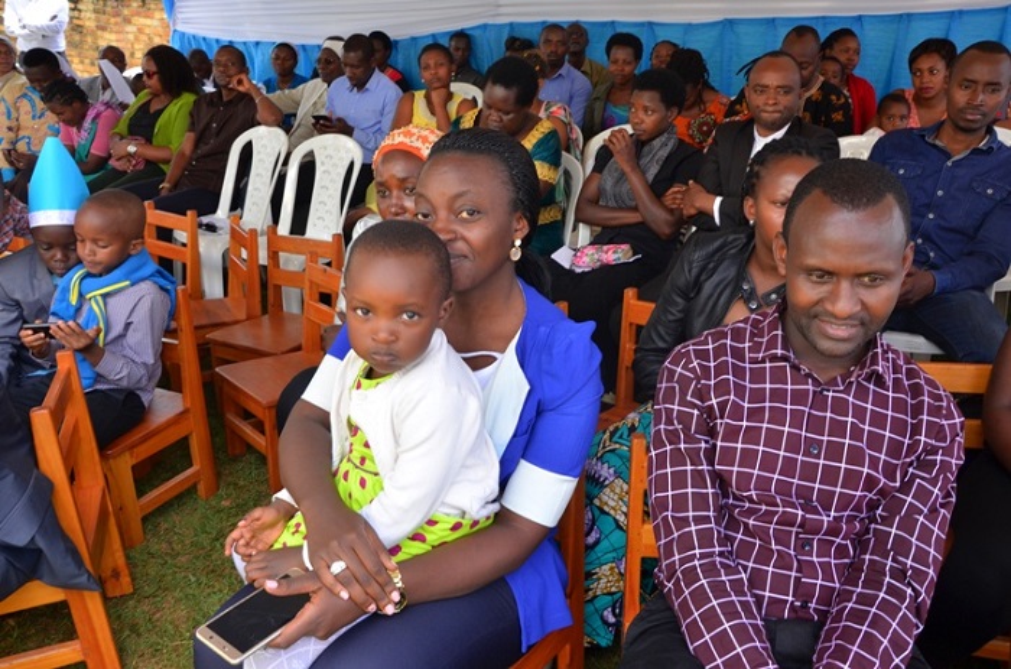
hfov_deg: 59.6
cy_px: 334
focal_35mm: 32
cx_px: 506
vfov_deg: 41.5
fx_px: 882
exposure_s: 1/80
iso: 250
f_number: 9
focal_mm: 21
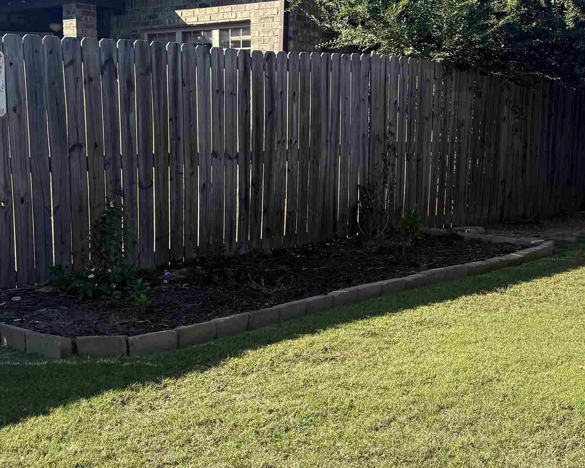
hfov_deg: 34.7
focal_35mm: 54
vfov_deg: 28.1
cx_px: 329
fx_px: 935
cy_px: 266
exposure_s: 1/2000
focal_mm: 6.76
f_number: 1.78
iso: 100
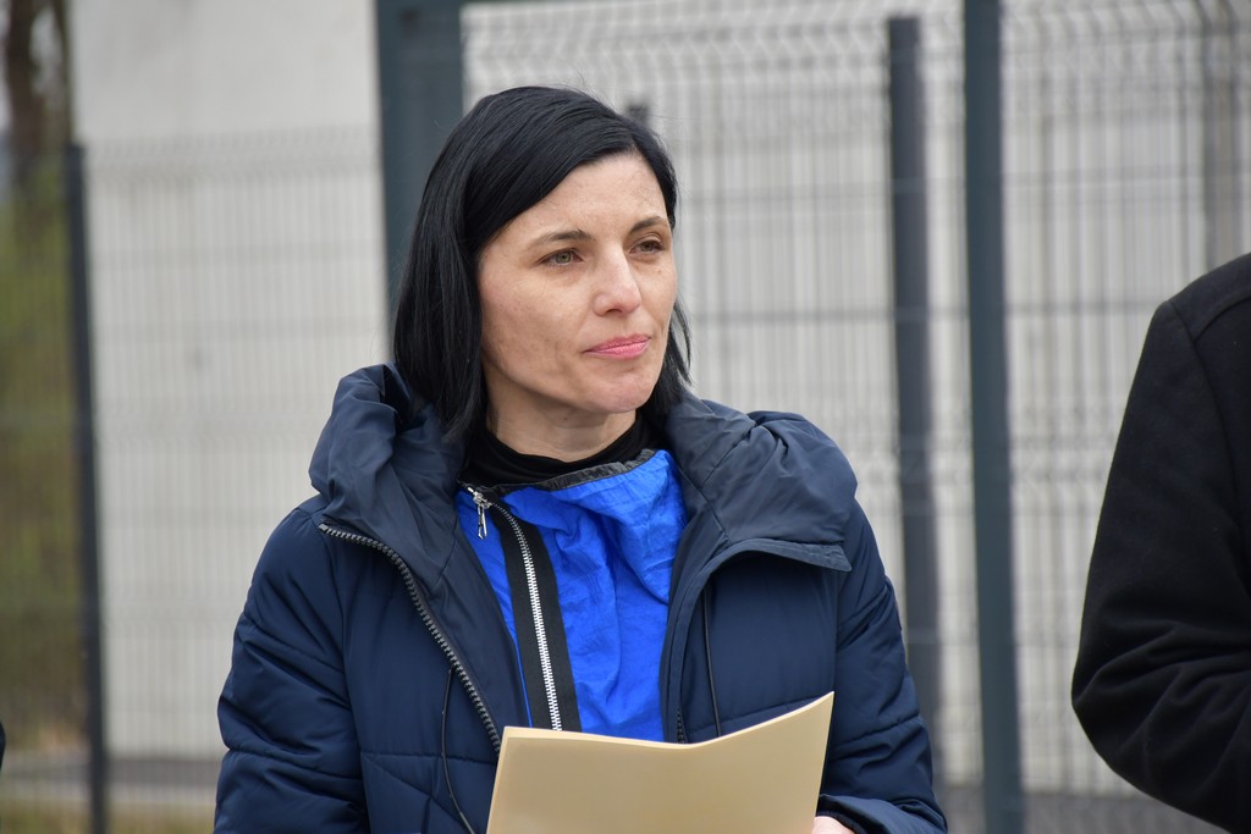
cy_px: 417
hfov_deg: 9.8
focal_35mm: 210
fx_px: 7298
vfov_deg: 6.5
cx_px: 626
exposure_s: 1/1000
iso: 800
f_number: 5.6
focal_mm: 140
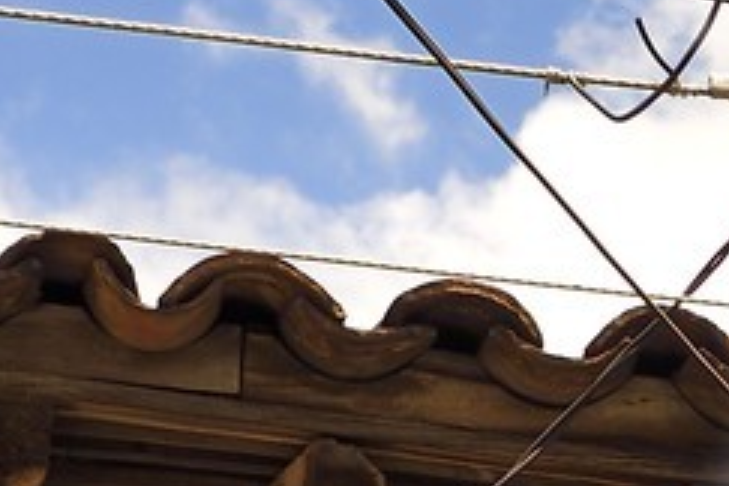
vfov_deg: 4.1
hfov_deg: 6.0
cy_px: 1119
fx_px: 6662
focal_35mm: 329
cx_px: 1773
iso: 200
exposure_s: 1/250
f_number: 7.1
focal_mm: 50
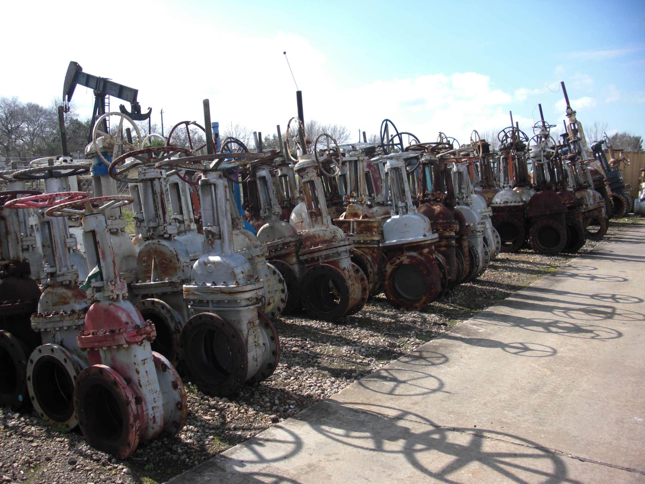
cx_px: 322
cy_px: 242
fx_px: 671
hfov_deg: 51.4
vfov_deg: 39.7
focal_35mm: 36
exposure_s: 1/800
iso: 50
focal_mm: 6.3
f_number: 2.8
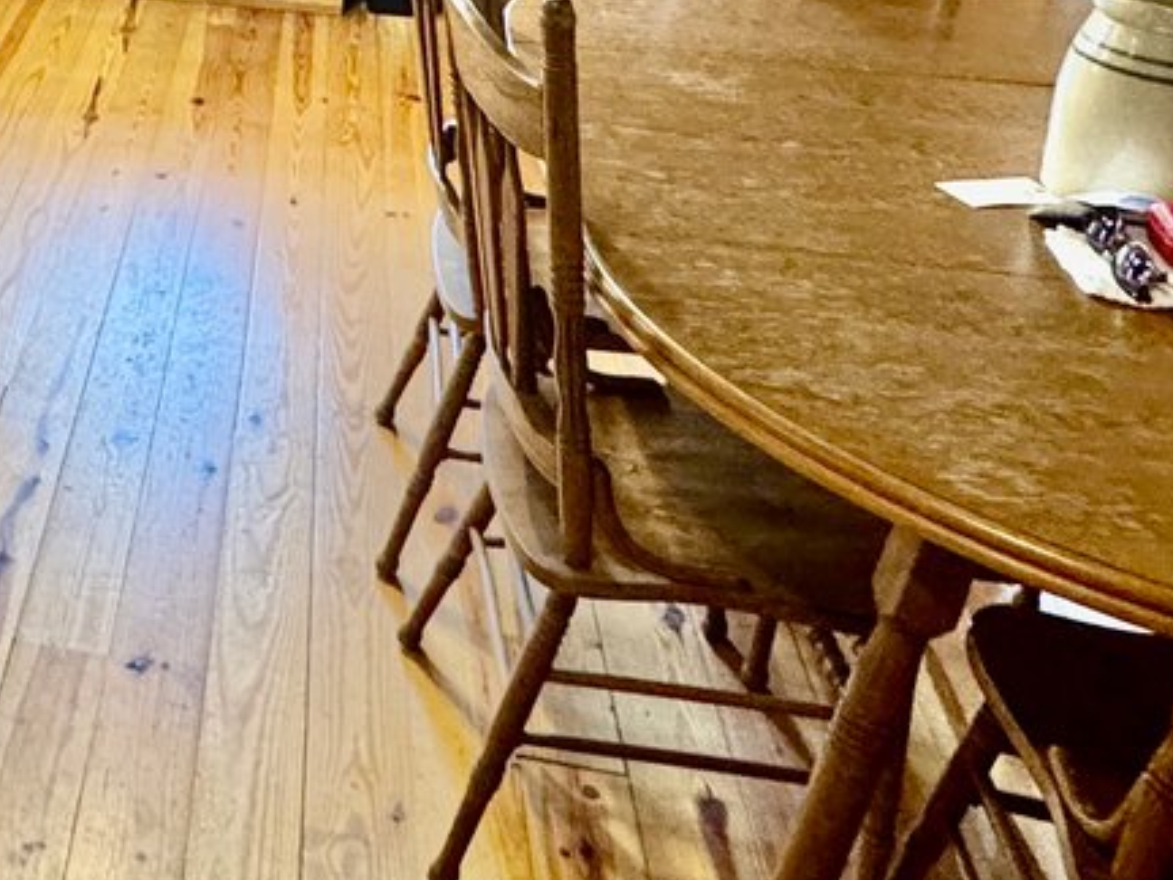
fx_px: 1660
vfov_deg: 27.8
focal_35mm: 49
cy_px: -15
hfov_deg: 34.4
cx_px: -72
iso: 400
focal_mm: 2.22
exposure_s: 1/60
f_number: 2.2
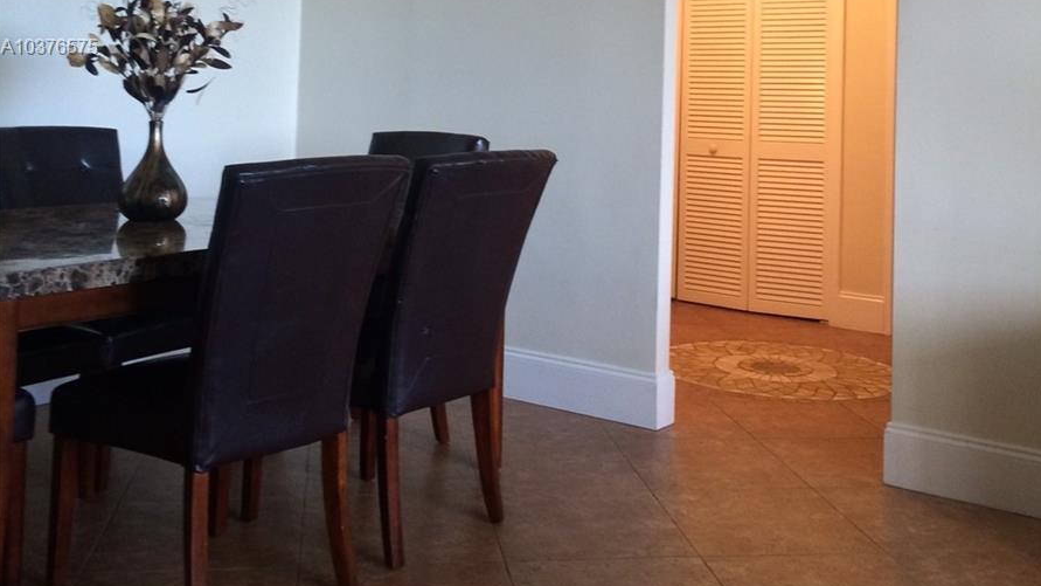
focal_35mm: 44
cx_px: 522
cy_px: 49
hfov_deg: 46.4
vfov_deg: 26.1
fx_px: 1214
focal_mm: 4.12
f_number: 2.2
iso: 200
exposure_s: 1/30
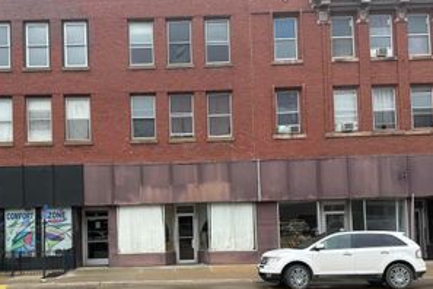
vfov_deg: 31.6
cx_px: 172
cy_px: 195
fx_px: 505
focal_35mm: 42
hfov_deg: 46.1
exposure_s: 1/1018
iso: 80
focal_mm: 6.76
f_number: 1.78
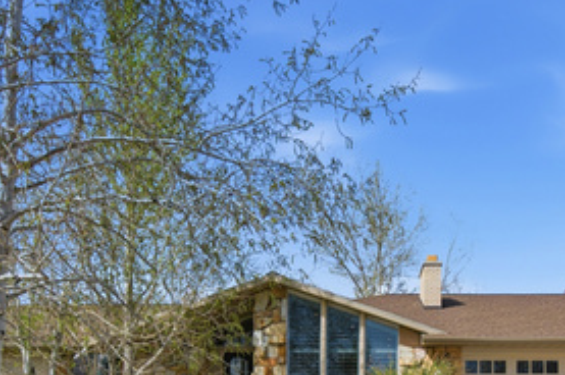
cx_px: 379
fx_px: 580
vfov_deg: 31.8
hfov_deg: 50.9
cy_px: 410
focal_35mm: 37
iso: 250
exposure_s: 1/3200
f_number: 9
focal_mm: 16
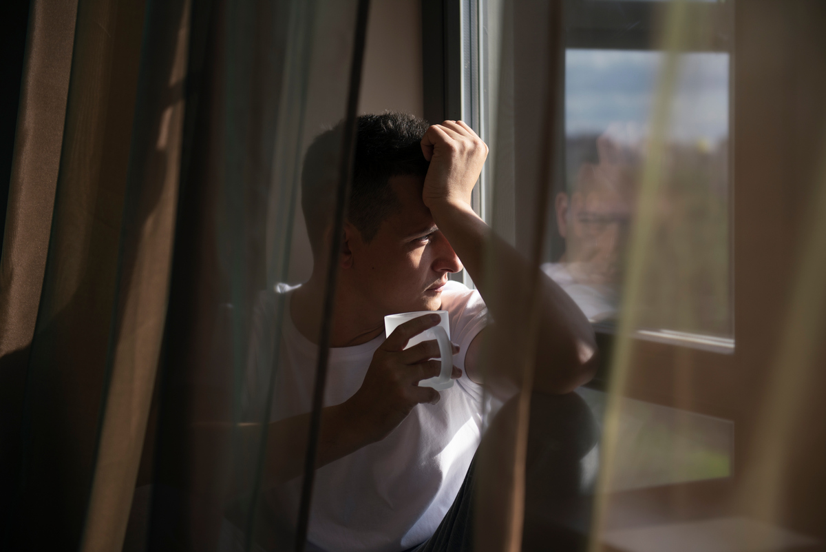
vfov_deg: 21.9
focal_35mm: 62
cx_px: 413
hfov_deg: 32.4
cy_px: 276
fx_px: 1423
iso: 100
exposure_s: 1/640
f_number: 2.8
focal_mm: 62
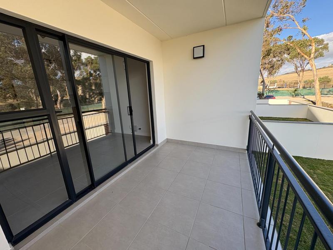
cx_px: 166
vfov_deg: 85.7
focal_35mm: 14
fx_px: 135
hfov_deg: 102.1
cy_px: 125
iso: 40
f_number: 2.2
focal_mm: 2.22
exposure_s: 1/304
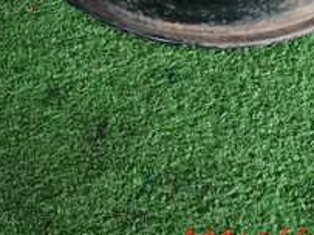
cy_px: -85
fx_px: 671
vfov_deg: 18.3
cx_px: 71
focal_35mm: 74
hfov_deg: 26.0
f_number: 2
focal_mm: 4.5
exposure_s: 1/50
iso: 200
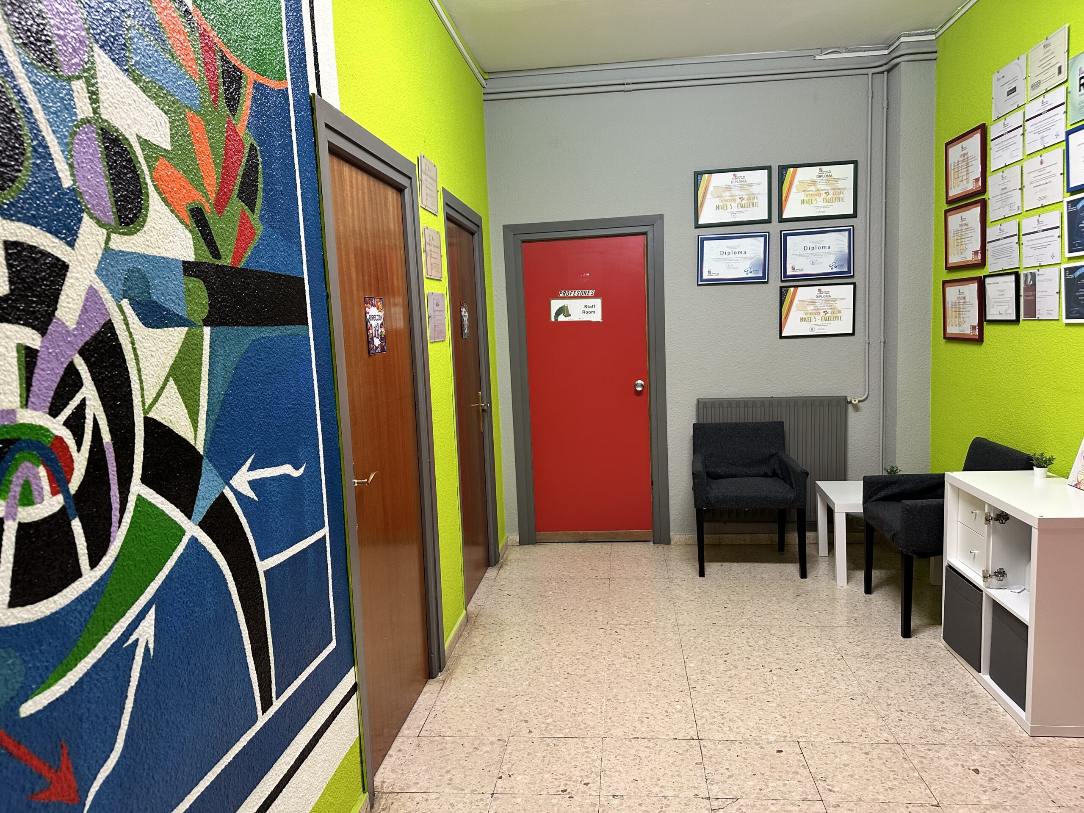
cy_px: 406
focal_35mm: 24
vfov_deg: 56.8
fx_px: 752
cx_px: 542
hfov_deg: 71.6
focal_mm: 6.86
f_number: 1.78
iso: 160
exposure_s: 1/50
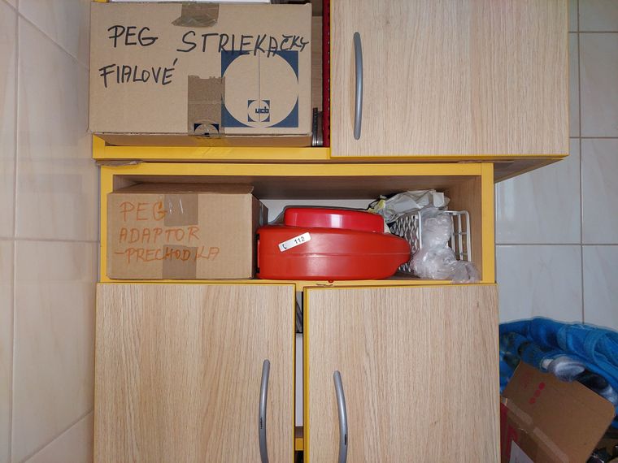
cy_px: 232
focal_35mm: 24
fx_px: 428
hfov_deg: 71.6
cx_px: 309
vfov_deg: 56.8
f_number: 1.8
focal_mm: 5.23
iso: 250
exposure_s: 1/120
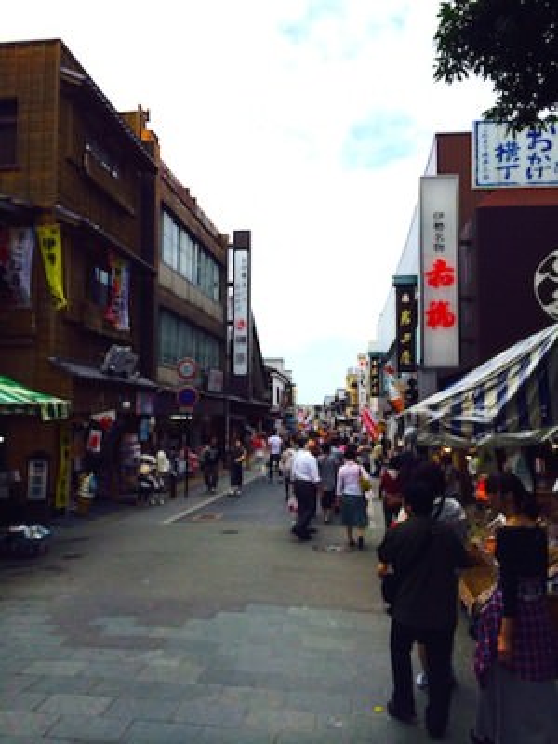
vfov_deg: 60.0
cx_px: 279
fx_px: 645
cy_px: 372
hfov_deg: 46.8
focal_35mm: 30
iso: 40
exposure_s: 1/3425
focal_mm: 4.12
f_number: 2.2
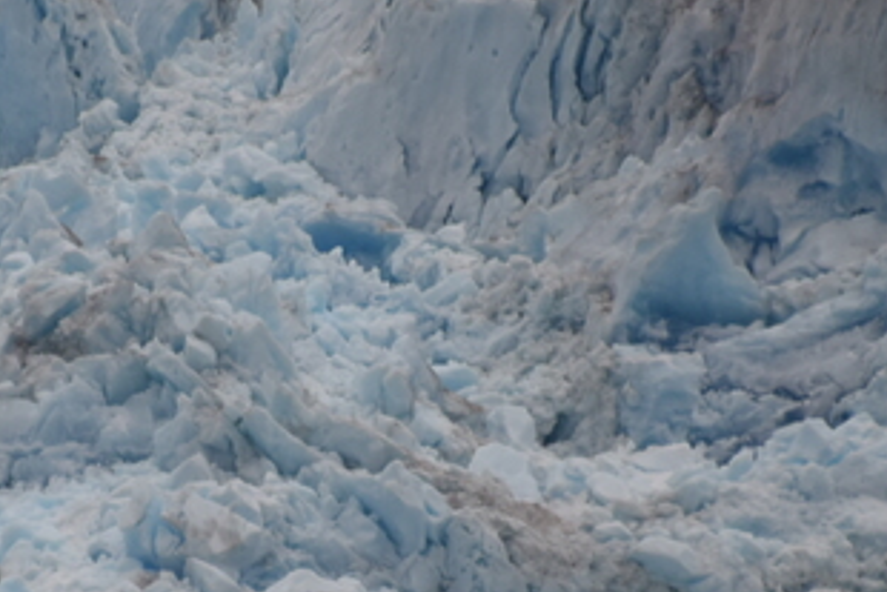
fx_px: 30540
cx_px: 226
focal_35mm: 1239
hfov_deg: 1.7
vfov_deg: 1.1
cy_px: 561
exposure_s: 1/640
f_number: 5.6
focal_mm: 300
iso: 560
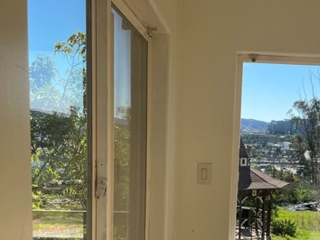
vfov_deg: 30.2
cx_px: 230
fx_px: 435
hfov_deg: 39.6
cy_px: 191
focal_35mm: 47
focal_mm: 4.2
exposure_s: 1/1401
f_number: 1.6
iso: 32
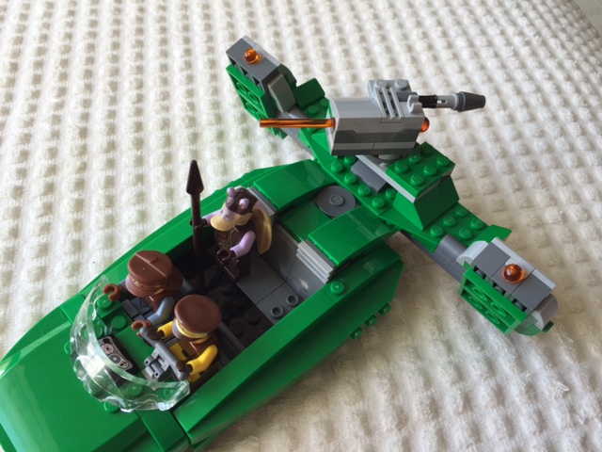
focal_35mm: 29
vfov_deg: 48.2
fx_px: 504
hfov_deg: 61.7
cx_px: 301
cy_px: 226
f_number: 2.2
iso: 50
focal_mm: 4.15
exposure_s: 1/120
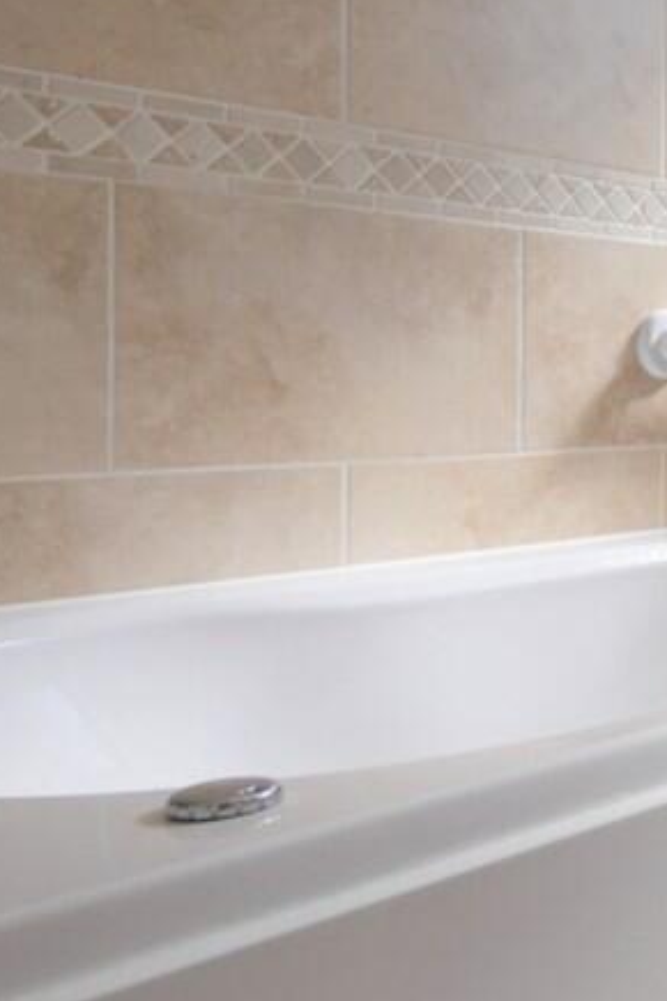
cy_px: 381
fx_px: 1362
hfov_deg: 21.4
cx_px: 1090
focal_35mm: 49
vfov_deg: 40.1
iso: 200
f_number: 5.6
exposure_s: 1/200
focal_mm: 10
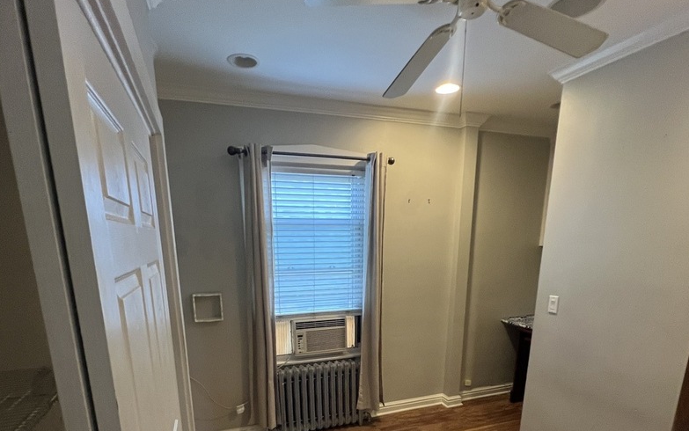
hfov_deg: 88.0
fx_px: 357
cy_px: 336
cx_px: 335
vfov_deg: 58.2
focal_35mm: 19
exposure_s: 1/60
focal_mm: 1.57
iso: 320
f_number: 1.8
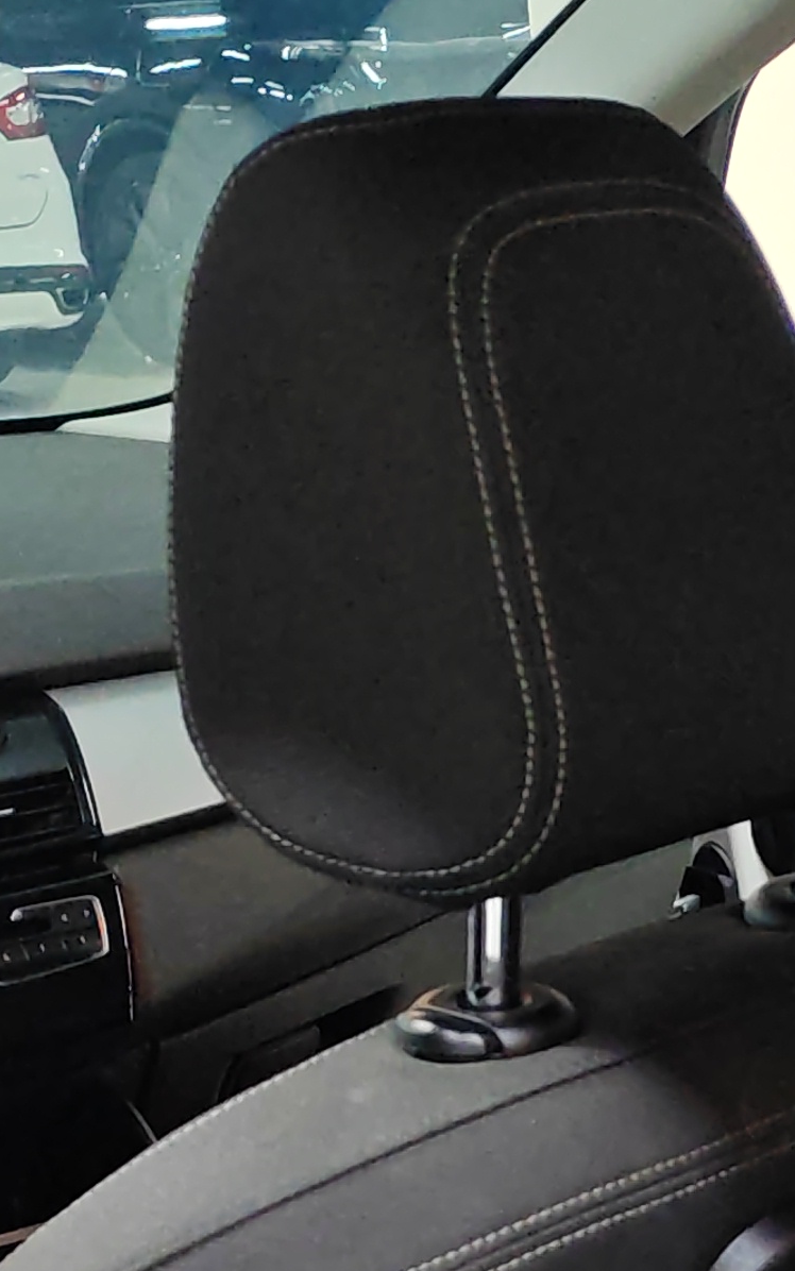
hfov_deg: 12.7
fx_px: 3396
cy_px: 1622
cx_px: 1171
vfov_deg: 19.6
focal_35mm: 98
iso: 250
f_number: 1.9
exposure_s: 1/33
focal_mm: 5.52
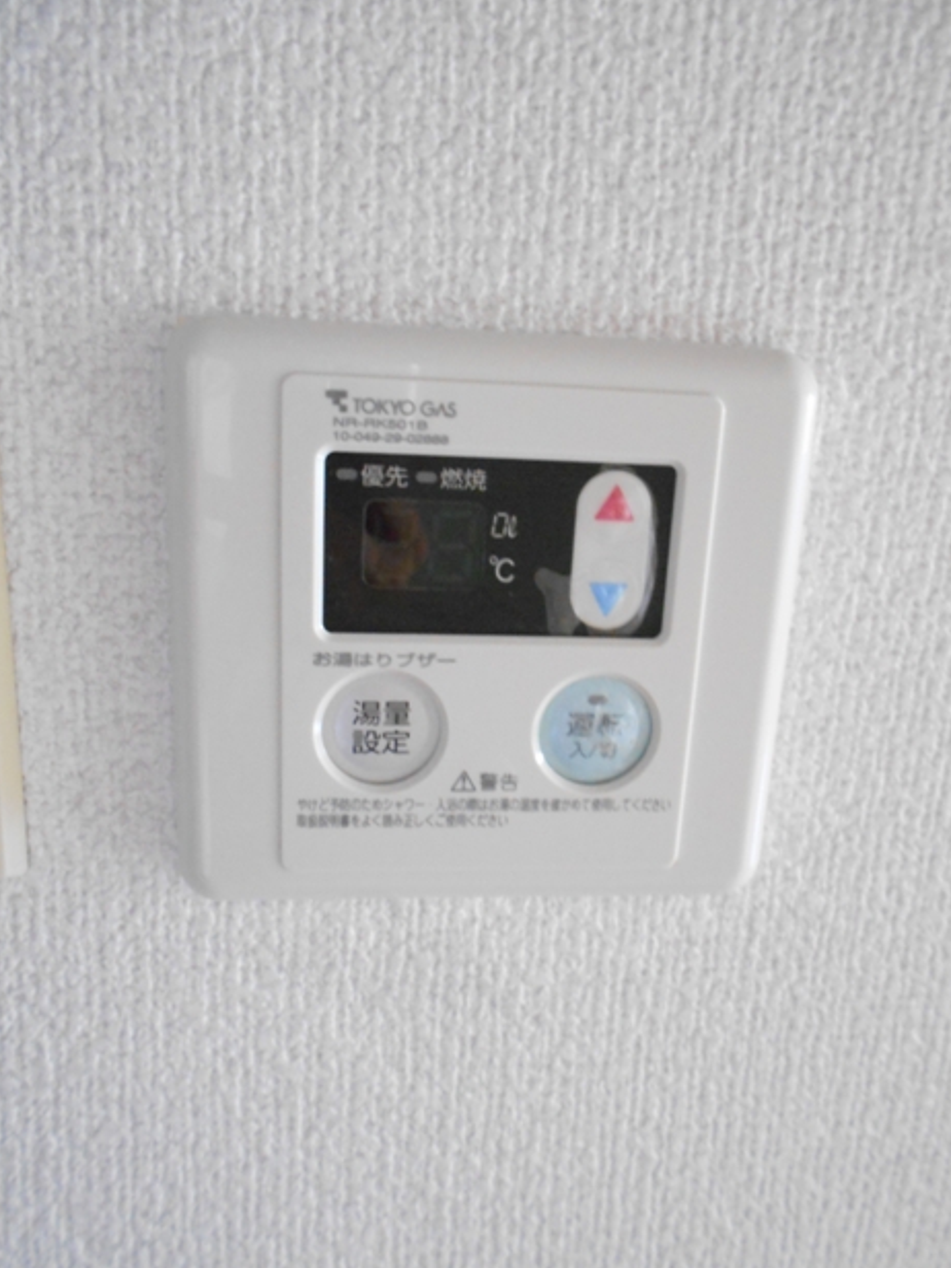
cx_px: 488
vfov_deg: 65.3
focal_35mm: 27
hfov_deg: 51.3
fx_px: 989
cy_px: 638
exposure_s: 1/8
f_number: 3.2
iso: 800
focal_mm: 4.6
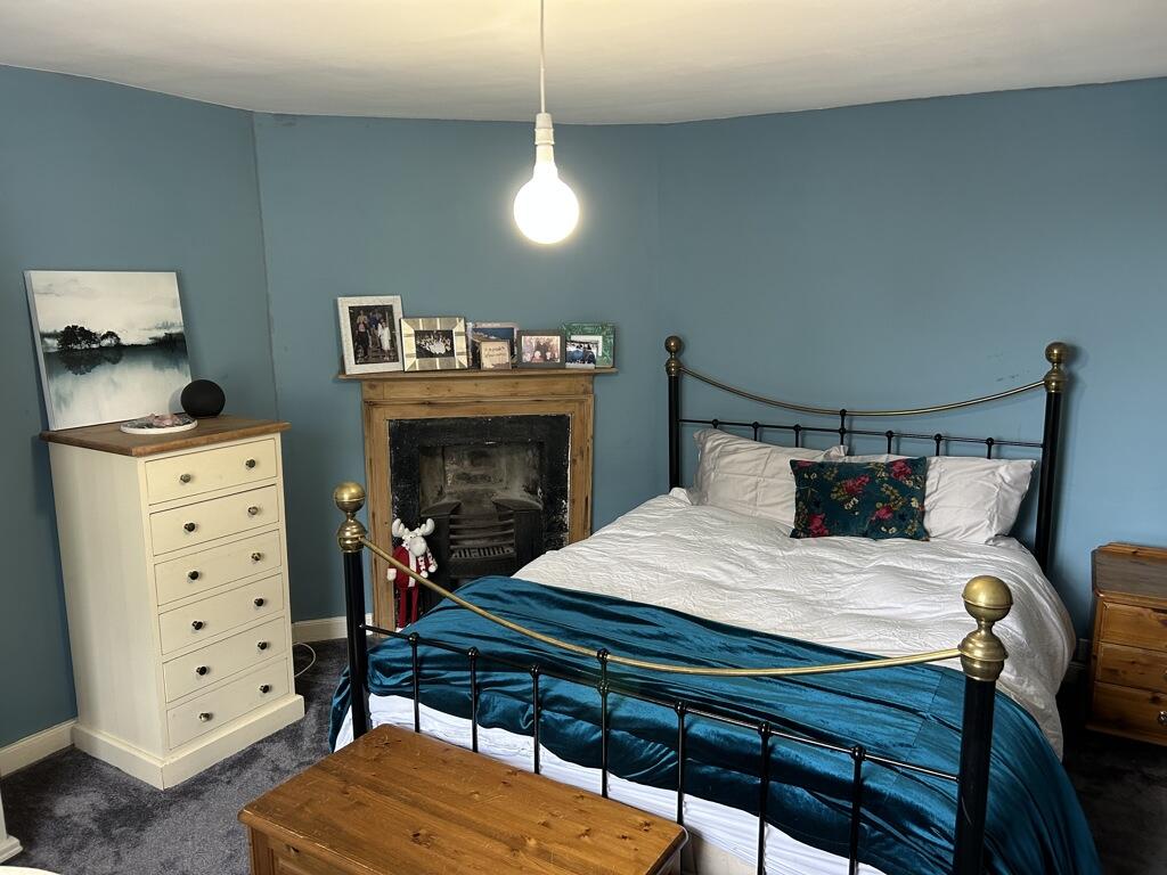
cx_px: 584
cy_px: 438
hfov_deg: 67.3
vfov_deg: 53.1
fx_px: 877
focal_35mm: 26
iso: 125
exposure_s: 1/67
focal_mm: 5.7
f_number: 1.5
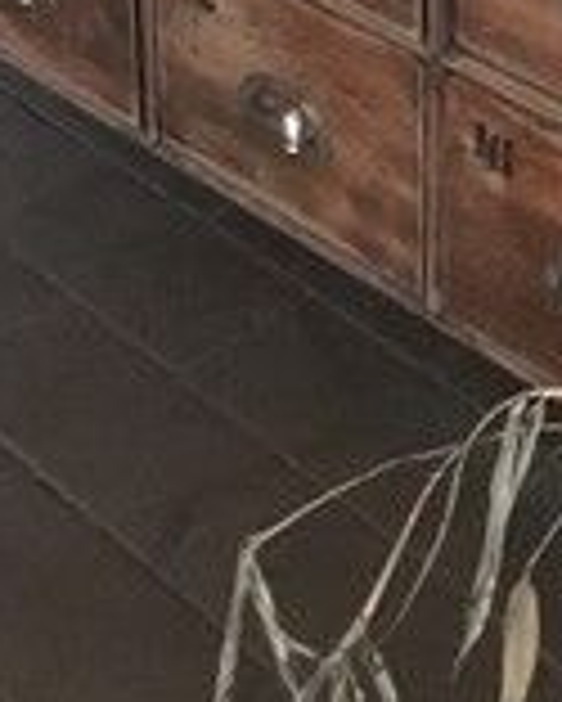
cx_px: 531
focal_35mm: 109
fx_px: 2264
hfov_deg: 14.0
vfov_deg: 15.8
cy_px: -428
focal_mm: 4.15
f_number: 2.2
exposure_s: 1/17
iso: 800
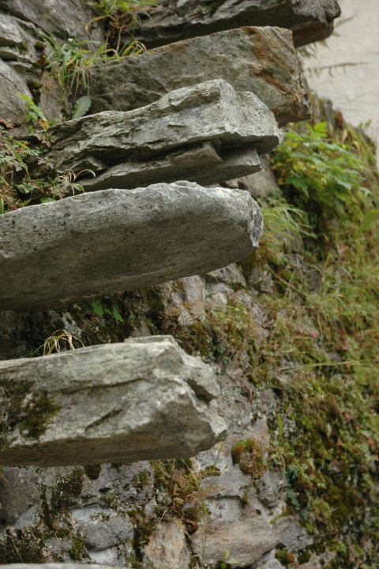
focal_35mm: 60
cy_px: 284
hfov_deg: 22.6
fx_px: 947
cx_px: 190
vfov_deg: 33.4
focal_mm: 40
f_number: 4.5
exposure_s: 1/20
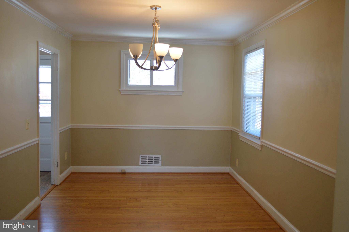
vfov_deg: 39.9
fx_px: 320
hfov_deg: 57.3
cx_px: 174
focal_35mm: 33
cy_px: 116
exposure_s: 1/80
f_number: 4.5
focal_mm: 22
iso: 400
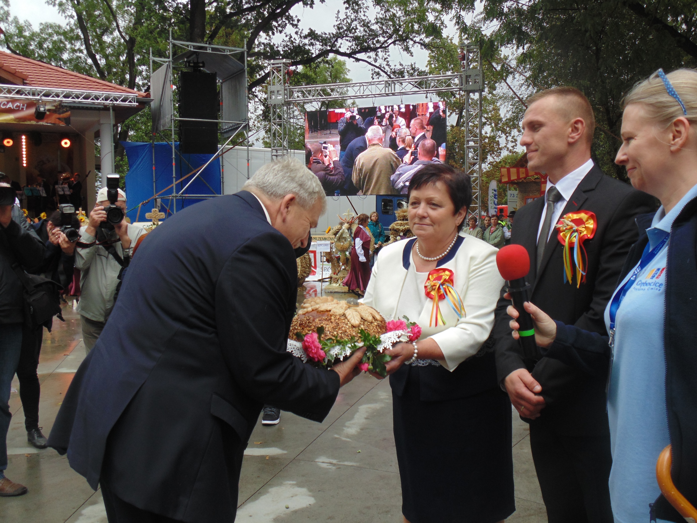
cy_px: 262
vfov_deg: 41.8
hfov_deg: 54.0
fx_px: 685
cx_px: 348
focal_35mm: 34
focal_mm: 6.2
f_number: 3.4
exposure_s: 1/250
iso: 80
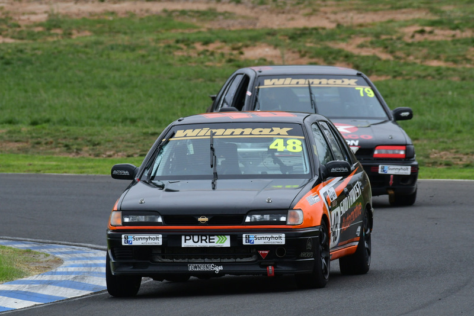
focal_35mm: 720
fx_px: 9483
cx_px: 237
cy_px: 158
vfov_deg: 1.9
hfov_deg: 2.9
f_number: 11
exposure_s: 1/640
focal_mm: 480
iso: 800
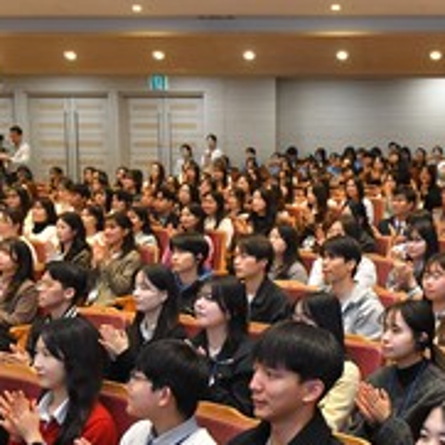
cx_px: 364
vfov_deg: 28.1
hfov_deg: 28.4
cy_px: 388
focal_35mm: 59
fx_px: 858
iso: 1600
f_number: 5
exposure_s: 1/160
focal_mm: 21
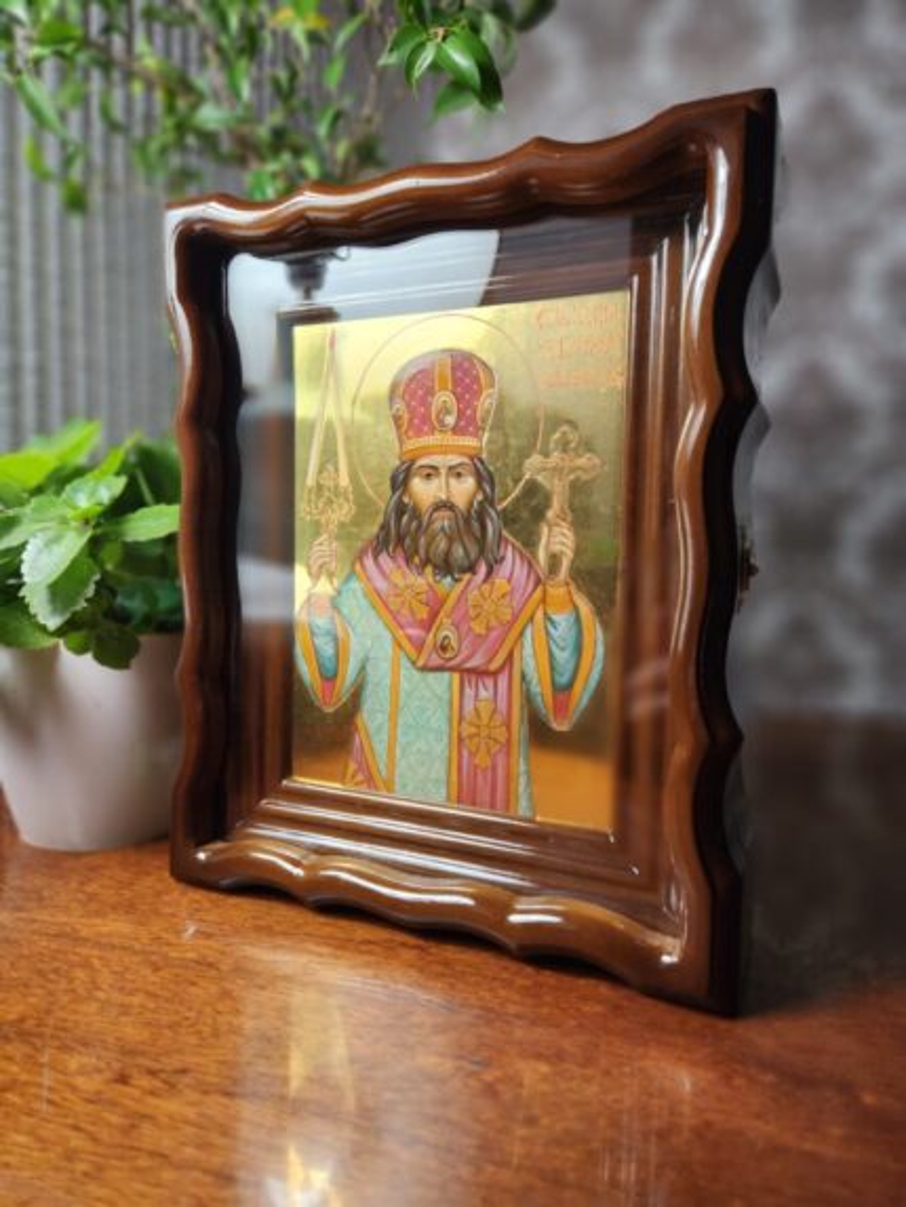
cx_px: 453
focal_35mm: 23
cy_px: 604
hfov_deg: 58.9
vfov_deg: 73.9
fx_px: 802
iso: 200
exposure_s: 1/100
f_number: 1.8
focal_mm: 5.4
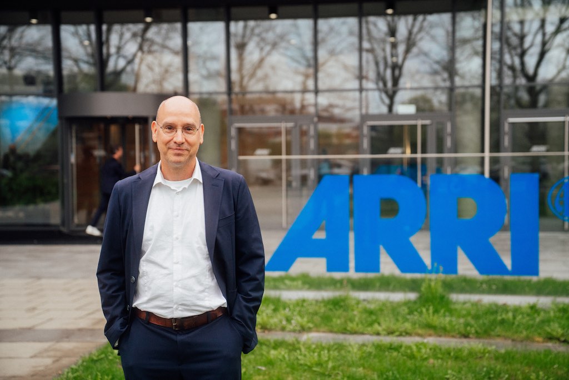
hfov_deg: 38.2
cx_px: 284
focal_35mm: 52
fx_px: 822
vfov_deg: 26.0
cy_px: 190
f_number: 2.8
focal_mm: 52
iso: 1250
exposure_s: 1/1000
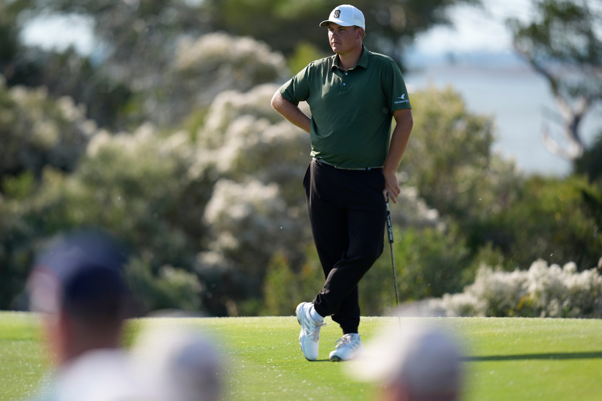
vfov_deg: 3.4
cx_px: 301
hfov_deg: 5.2
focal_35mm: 400
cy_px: 200
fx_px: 6689
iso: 250
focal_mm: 400
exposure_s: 1/2500
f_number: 2.8
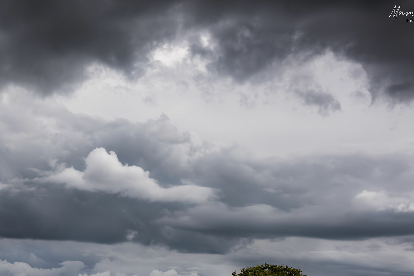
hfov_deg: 26.8
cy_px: 213
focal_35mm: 75
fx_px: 863
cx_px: 142
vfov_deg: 18.1
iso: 180
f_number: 5.6
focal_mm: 48
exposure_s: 1/500
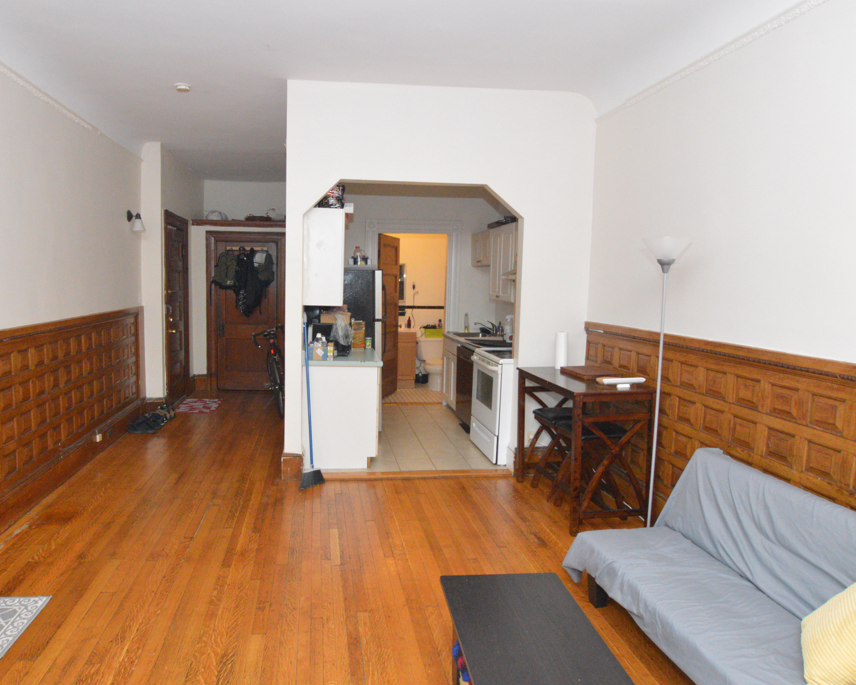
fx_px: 532
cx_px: 367
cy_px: 345
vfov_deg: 65.5
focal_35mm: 21
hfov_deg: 77.2
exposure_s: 1/60
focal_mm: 12
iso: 3600
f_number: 10
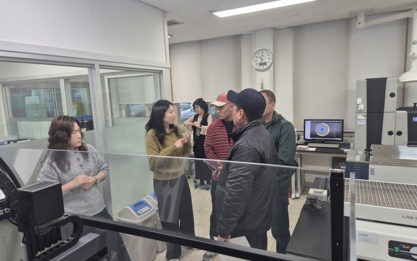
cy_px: 131
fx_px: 284
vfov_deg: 49.3
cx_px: 204
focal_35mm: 25
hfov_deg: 72.5
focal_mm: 5.4
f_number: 1.8
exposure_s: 1/120
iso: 100
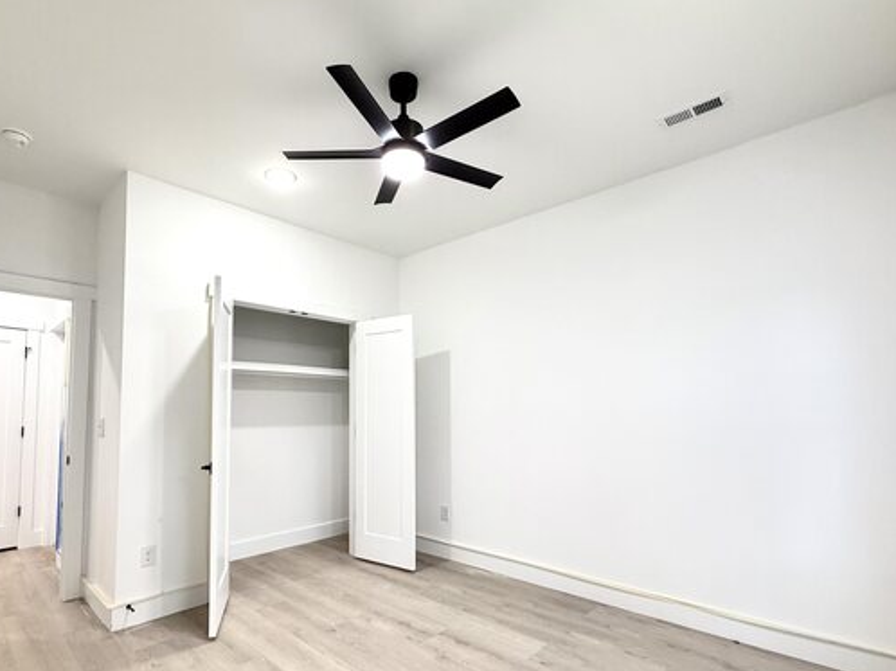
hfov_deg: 87.6
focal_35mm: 18
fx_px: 466
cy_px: 387
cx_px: 408
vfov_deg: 71.1
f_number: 2.2
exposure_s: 1/120
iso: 320
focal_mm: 2.22
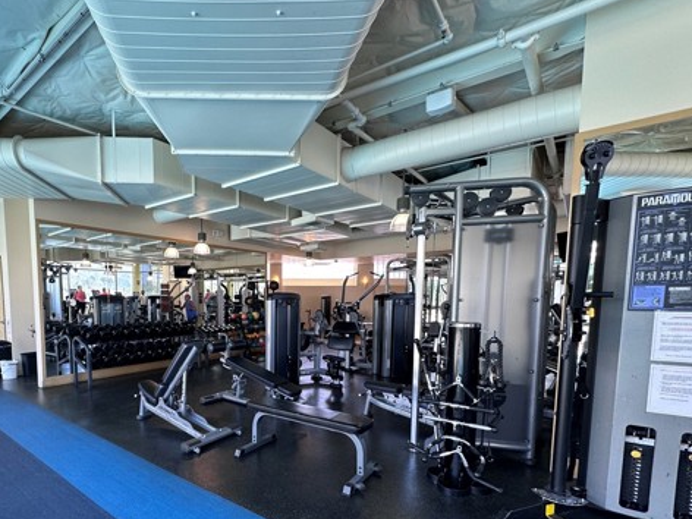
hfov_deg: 82.9
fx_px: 380
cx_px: 257
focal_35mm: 19
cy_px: 334
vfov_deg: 67.3
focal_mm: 2.22
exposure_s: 1/99
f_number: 2.2
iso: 80
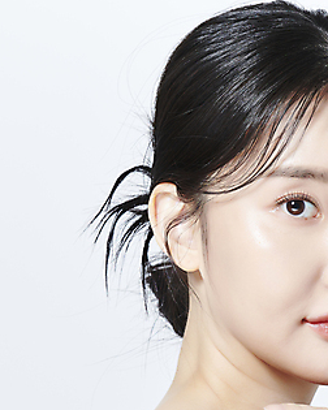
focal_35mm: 268
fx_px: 3252
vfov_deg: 7.2
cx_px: 217
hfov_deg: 5.8
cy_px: 251
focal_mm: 150
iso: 64
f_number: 11
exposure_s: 1/125
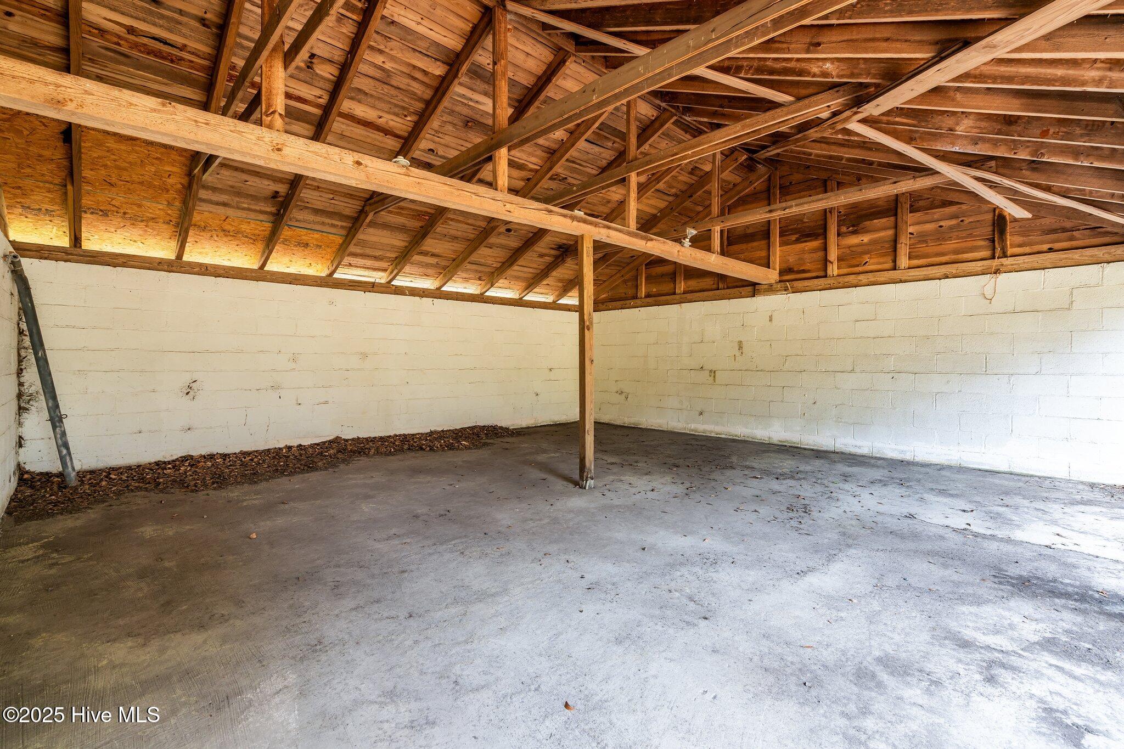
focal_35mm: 16
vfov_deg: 73.7
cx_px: 562
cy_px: 374
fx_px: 499
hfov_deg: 96.7
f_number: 8
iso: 400
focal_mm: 16
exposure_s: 1/20
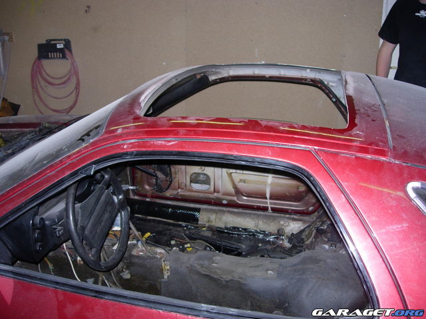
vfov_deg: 37.7
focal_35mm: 38
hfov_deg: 49.0
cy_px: 160
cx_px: 213
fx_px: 468
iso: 81
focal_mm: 7.8
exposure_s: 1/65.8
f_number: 2.8
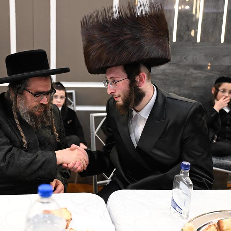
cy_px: 117
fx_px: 330
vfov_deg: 38.6
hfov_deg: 38.2
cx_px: 79
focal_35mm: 44
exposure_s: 1/250
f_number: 2.8
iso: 4000
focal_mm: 33.5
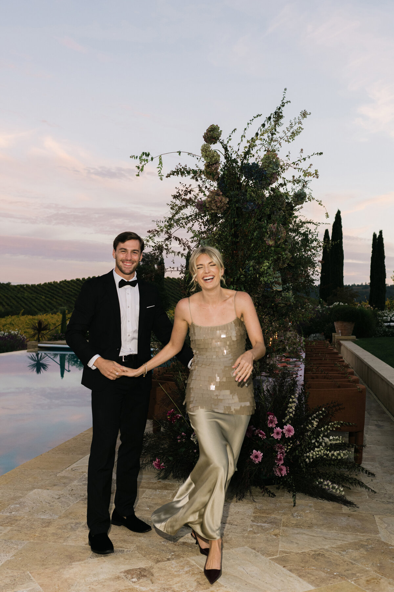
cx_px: 197
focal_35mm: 35
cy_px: 296
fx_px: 575
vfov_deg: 54.4
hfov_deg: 37.9
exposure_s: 1/200
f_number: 4.5
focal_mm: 35
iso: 640
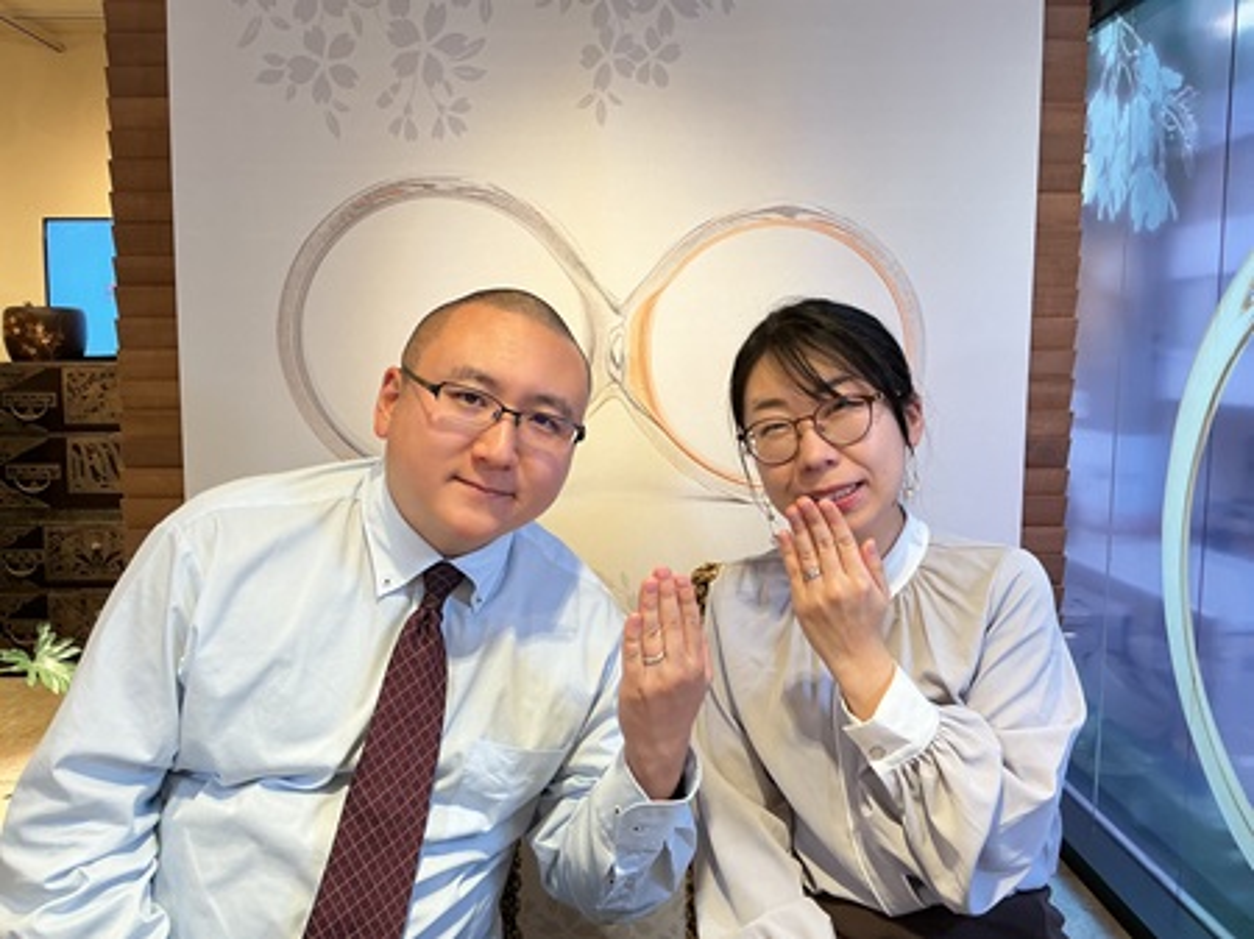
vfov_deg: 48.2
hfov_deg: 61.7
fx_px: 1050
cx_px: 627
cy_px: 470
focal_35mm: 29
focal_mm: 3
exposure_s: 1/60
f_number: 1.8
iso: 40
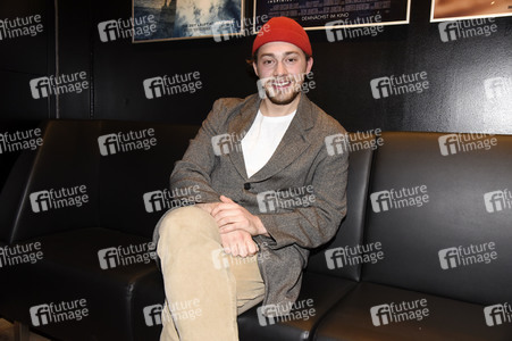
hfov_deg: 58.8
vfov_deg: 41.1
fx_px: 455
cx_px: 256
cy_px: 170
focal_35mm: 32
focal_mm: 32
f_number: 6.3
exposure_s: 1/125
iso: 2000
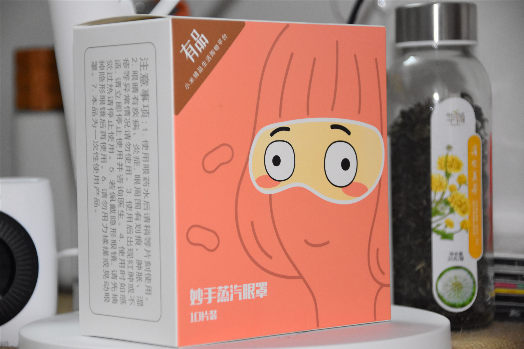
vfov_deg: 12.2
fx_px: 1637
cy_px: 174
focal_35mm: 112
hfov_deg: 18.2
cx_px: 262
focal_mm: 75
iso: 3600
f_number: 5.3
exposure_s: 1/60
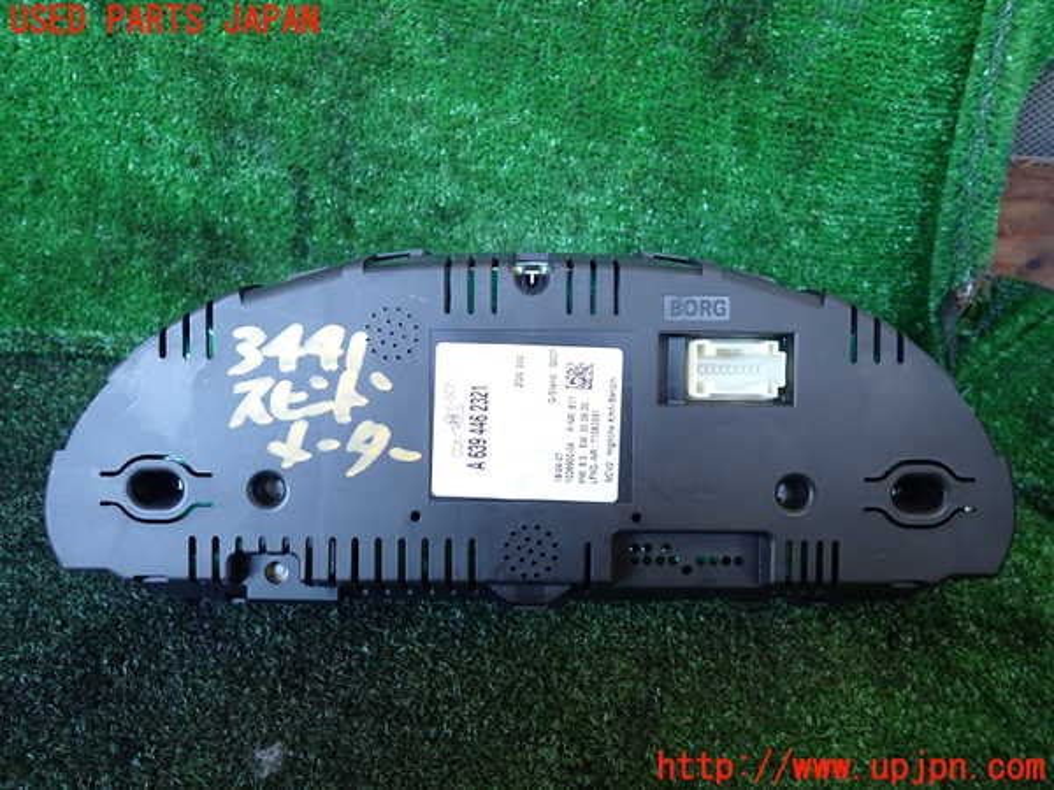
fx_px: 761
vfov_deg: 54.9
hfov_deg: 69.4
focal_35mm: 25
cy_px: 395
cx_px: 527
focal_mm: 4.5
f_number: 2
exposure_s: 1/50
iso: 200
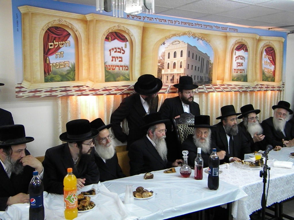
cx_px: 147
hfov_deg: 51.4
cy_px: 110
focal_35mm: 36
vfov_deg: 39.7
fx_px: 306
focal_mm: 6.4
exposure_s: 1/66.2
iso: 720
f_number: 3.7
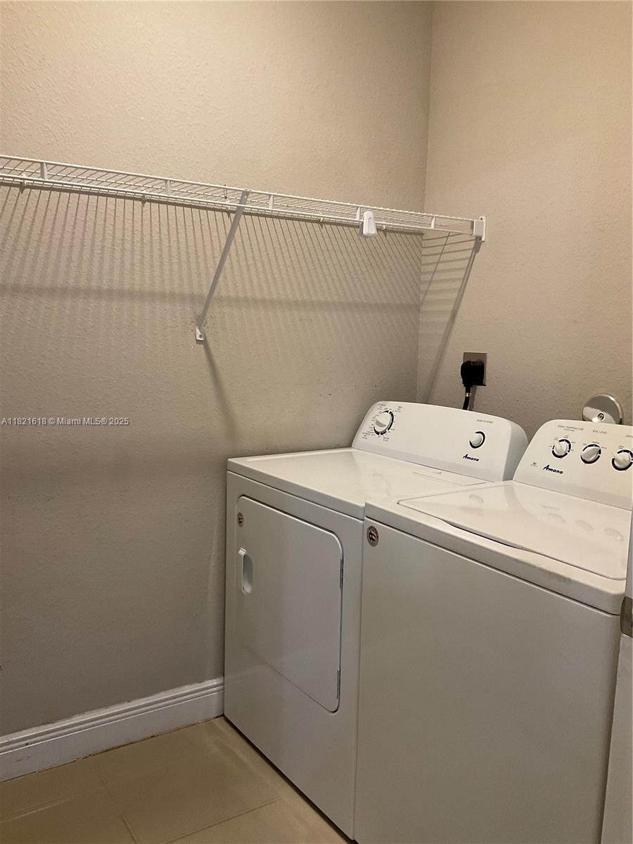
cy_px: 422
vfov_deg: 61.7
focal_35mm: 29
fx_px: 707
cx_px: 316
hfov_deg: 48.2
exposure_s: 1/60
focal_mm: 3
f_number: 1.8
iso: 125
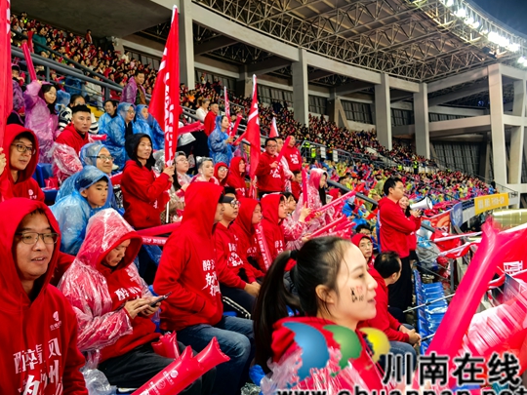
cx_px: 235
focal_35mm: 32
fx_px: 487
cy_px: 180
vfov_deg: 44.1
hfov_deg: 56.7
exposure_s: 1/100
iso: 320
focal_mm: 6.35
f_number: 2
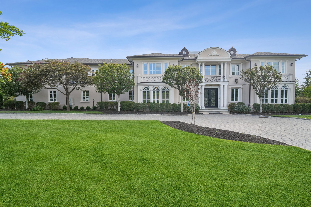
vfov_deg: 73.7
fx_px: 138
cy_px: 104
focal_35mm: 16
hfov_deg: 96.7
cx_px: 156
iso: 400
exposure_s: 1/250
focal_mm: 16
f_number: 8
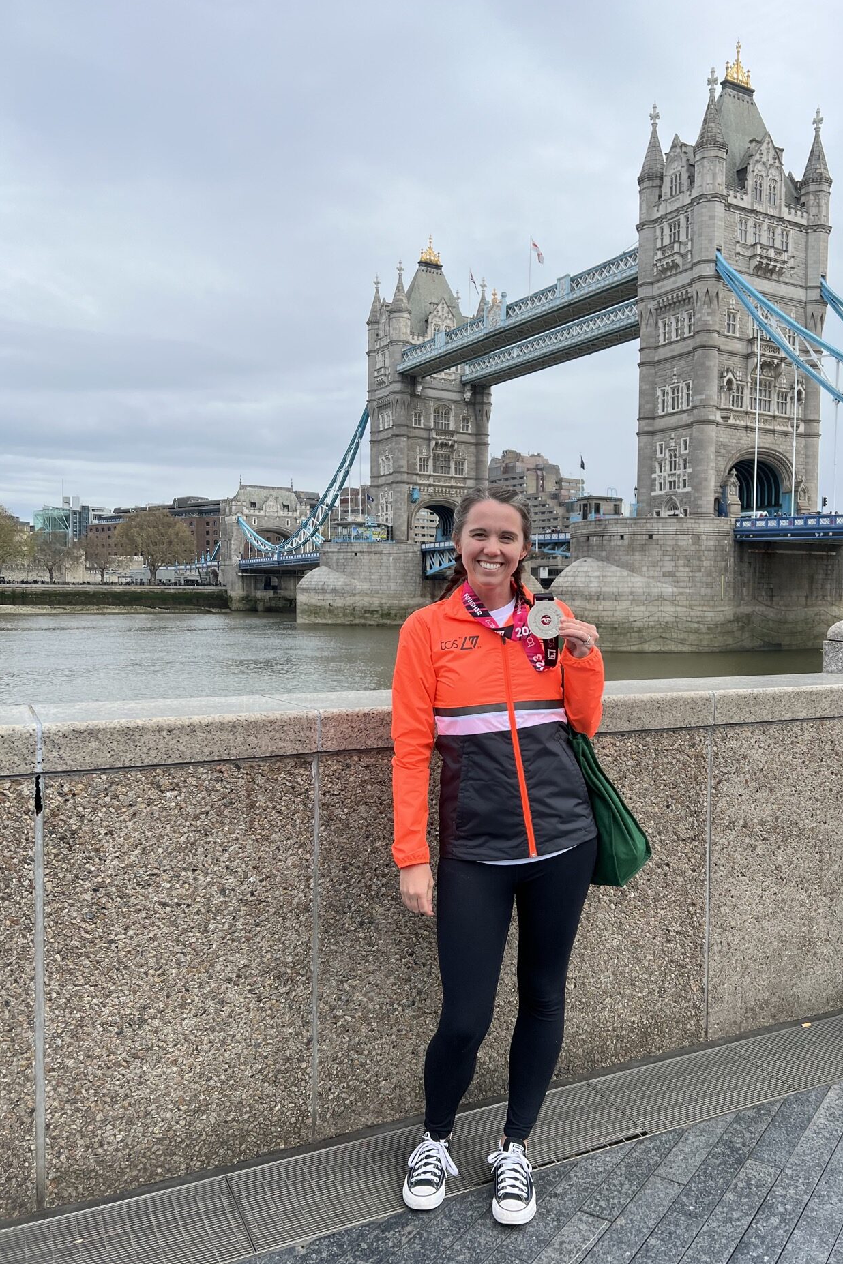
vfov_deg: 65.5
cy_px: 627
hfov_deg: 46.2
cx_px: 490
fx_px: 983
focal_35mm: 28
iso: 50
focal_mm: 5.7
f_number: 1.5
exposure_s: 1/3257
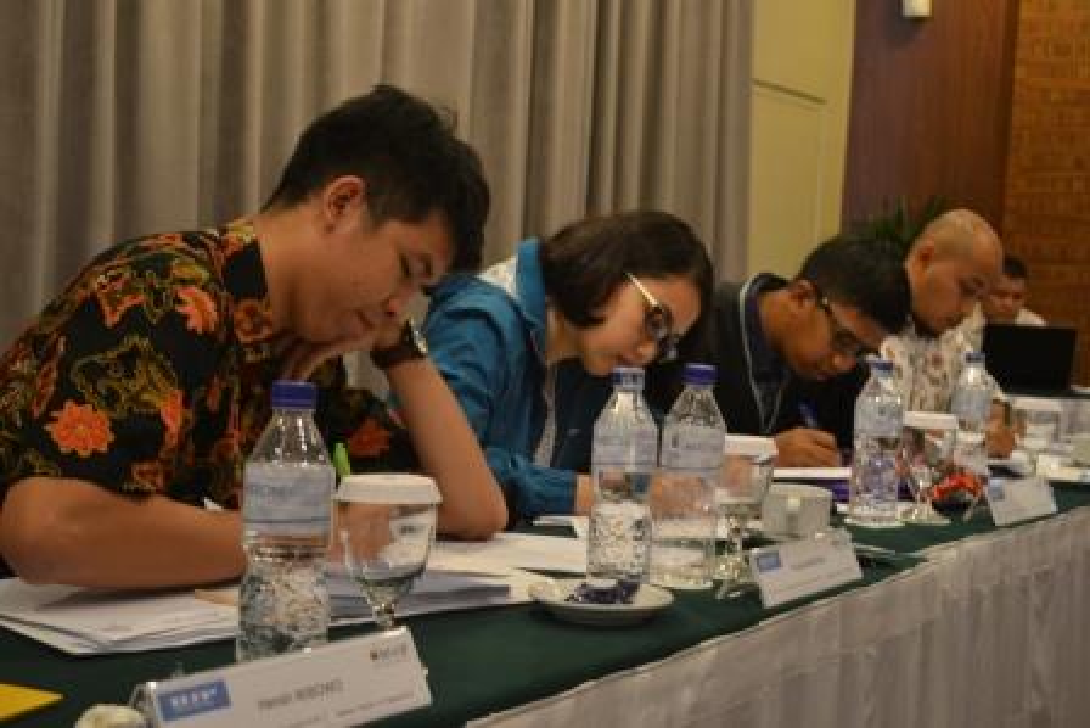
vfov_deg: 25.8
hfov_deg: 37.8
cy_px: 364
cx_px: 545
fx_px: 1590
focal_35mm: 52
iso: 900
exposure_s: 1/15
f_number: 5
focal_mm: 35
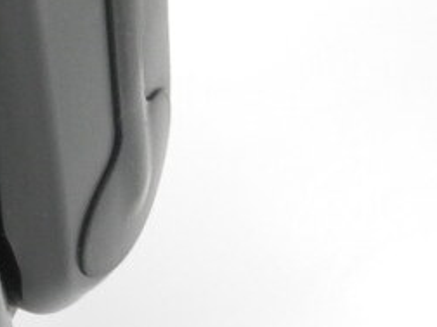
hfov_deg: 4.4
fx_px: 5643
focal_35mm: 447
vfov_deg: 3.3
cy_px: 204
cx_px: -297
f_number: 4.5
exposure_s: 1/30
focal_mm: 20.1
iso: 280
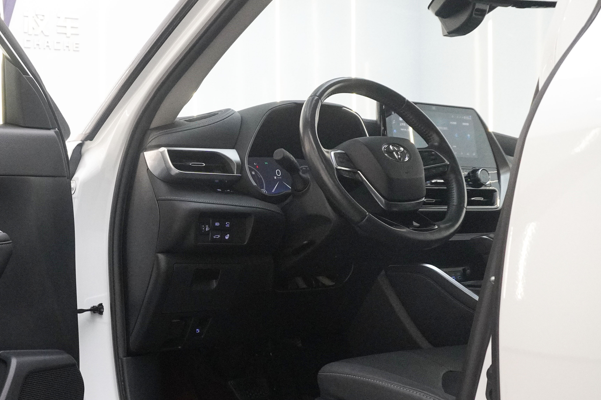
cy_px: 237
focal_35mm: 42
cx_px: 89
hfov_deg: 43.4
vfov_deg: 31.8
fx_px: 701
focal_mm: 16
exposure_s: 1/80
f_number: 6.3
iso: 3200
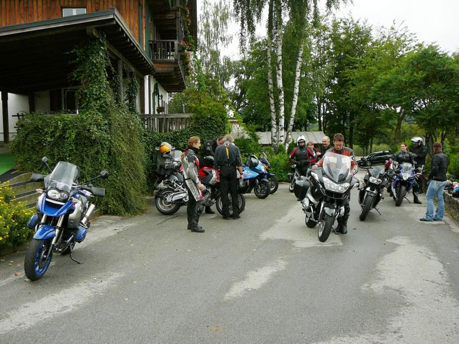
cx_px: 230
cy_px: 172
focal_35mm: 41
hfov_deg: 45.8
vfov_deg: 35.1
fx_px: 544
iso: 100
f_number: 3.1
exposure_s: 1/250
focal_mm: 6.1
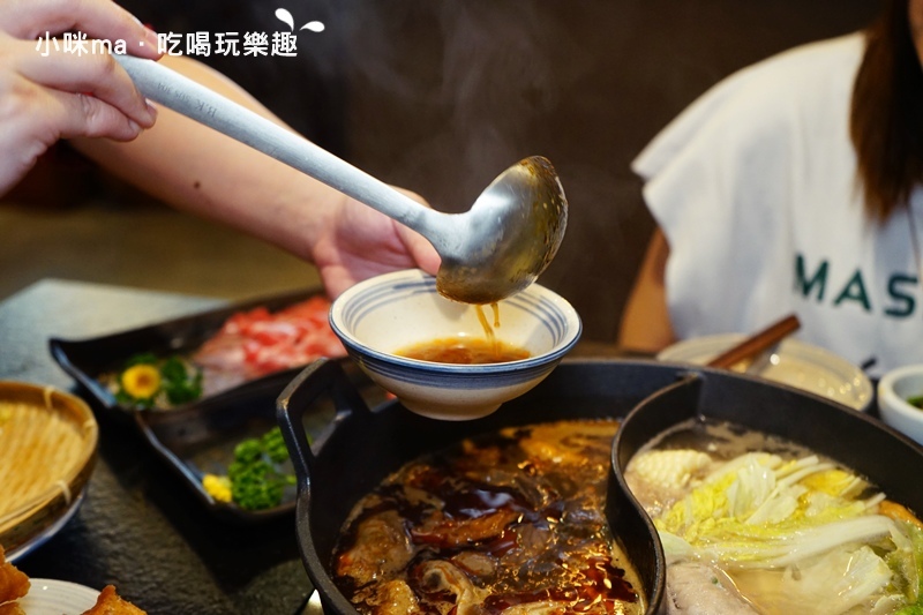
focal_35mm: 40
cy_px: 308
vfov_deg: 33.4
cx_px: 462
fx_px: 1025
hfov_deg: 48.5
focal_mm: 40
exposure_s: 1/60
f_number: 4
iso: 2000
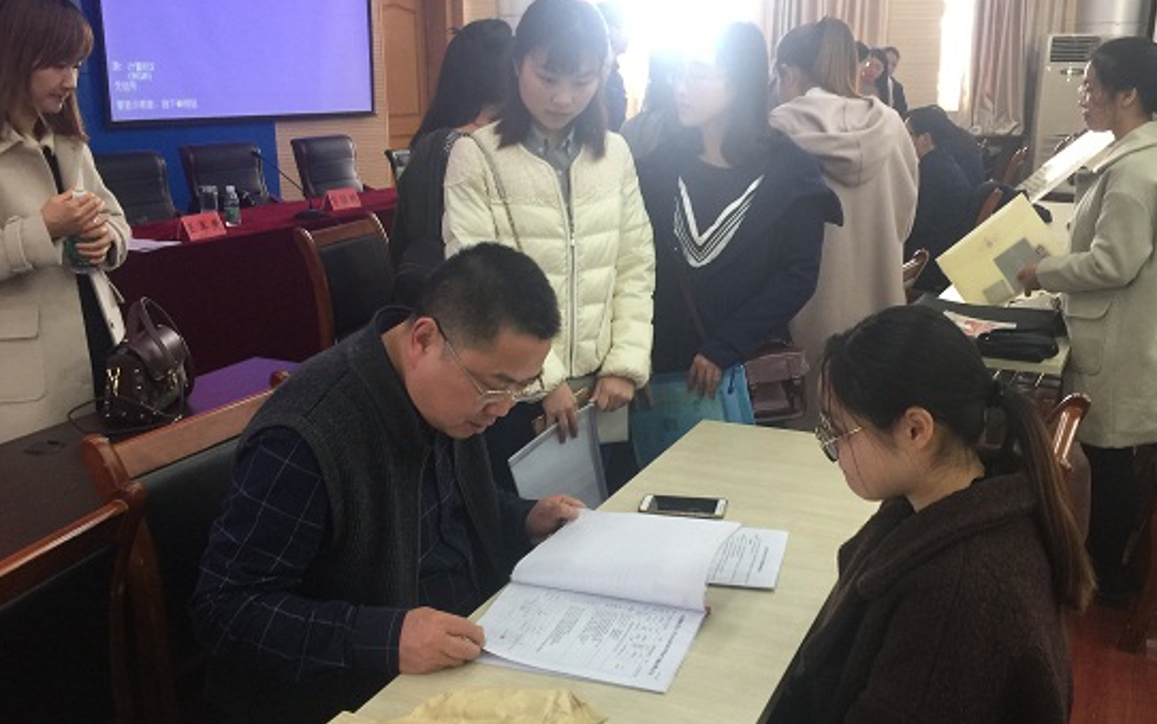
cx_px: 634
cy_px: 382
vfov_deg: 37.3
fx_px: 1072
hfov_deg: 56.6
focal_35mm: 34
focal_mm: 4.15
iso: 64
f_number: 2.2
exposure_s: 1/17
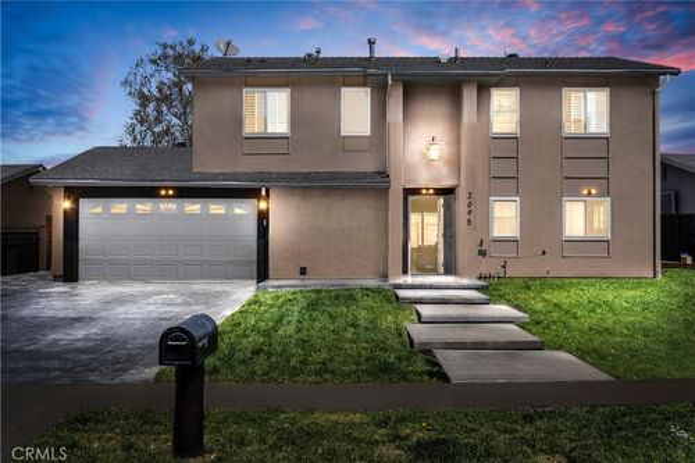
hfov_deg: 54.5
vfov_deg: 37.8
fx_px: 675
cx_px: 348
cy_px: 232
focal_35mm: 35
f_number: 9.5
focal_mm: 35
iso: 250
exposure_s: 1/250
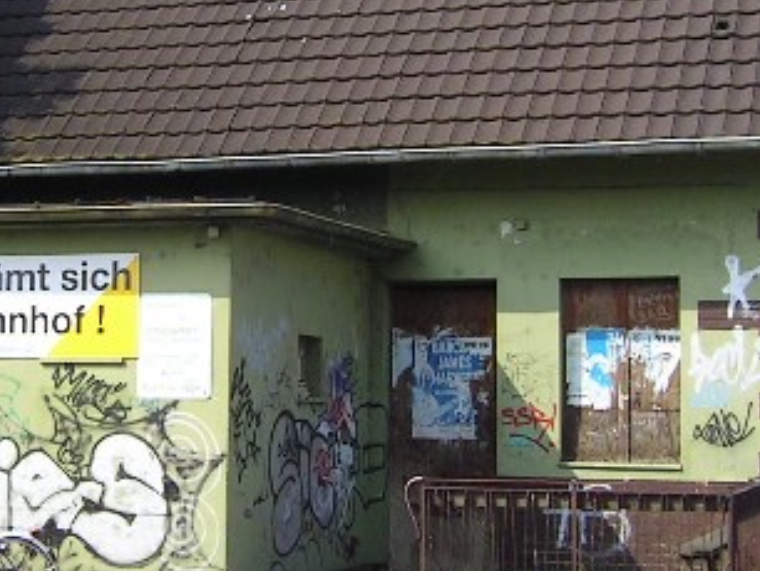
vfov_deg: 15.7
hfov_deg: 20.6
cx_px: 159
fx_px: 2065
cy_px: 238
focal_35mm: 94
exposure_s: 1/262
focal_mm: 5.6
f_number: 4.8
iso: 50
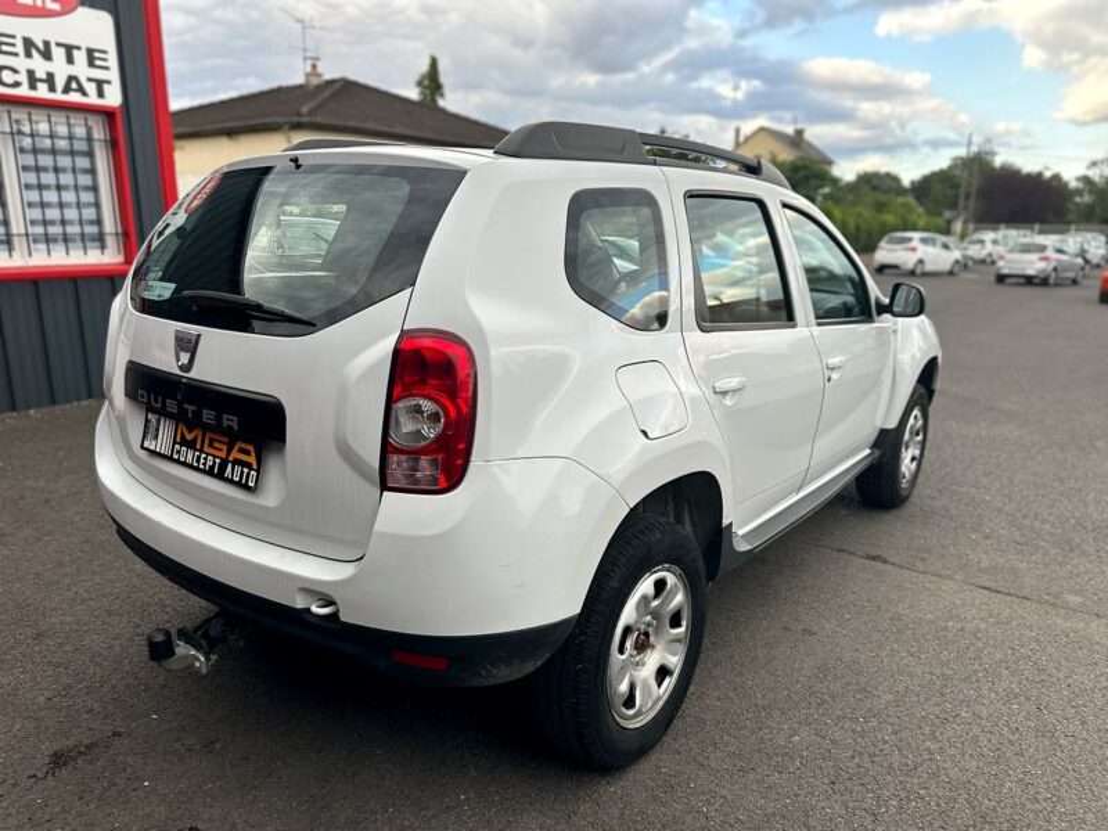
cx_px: 554
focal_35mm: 24
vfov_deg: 56.8
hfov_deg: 71.6
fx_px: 768
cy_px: 416
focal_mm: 6.86
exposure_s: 1/597
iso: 80
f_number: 1.78
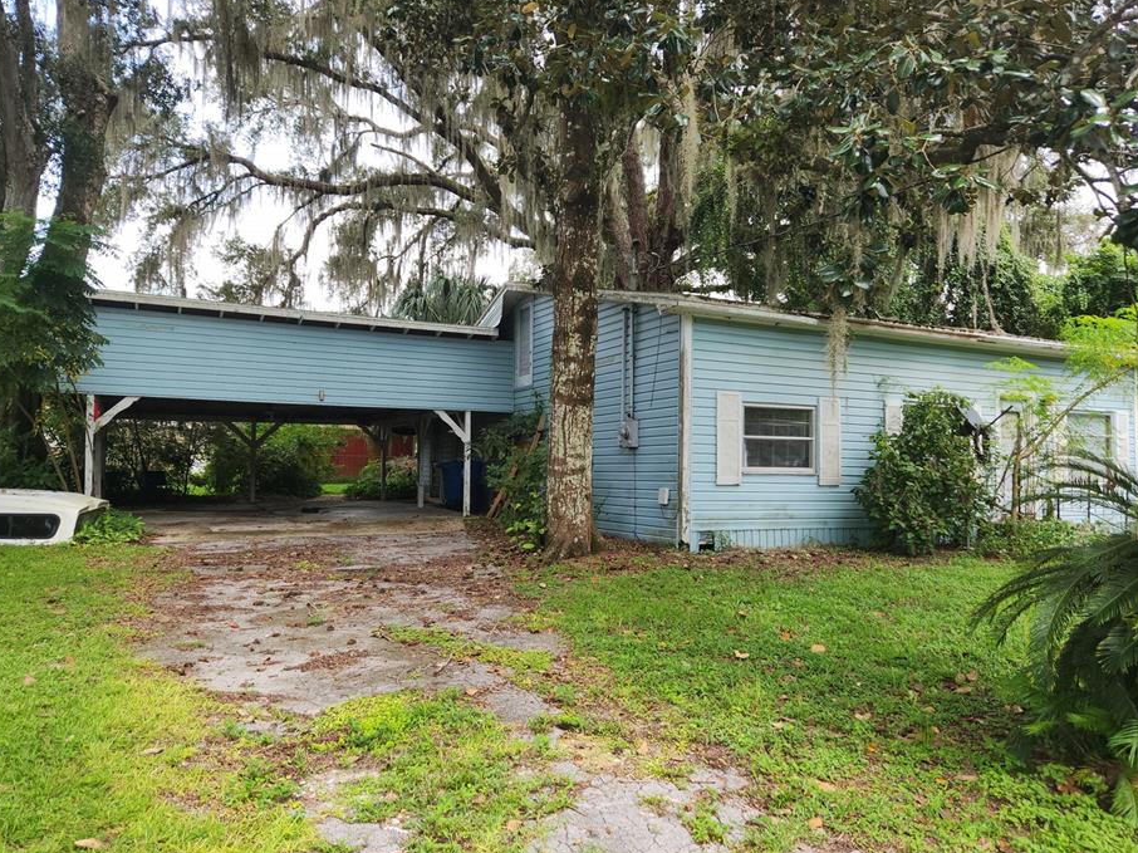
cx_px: 588
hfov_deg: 67.3
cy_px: 456
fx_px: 855
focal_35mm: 26
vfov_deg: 53.0
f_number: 1.8
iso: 20
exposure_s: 1/329
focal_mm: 5.4
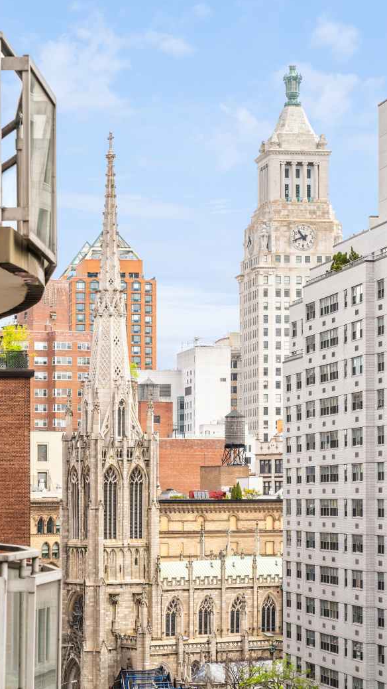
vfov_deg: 19.3
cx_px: 193
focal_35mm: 111
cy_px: 344
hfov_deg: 10.9
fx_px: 2026
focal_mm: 105
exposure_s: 1/200
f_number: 10
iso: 400
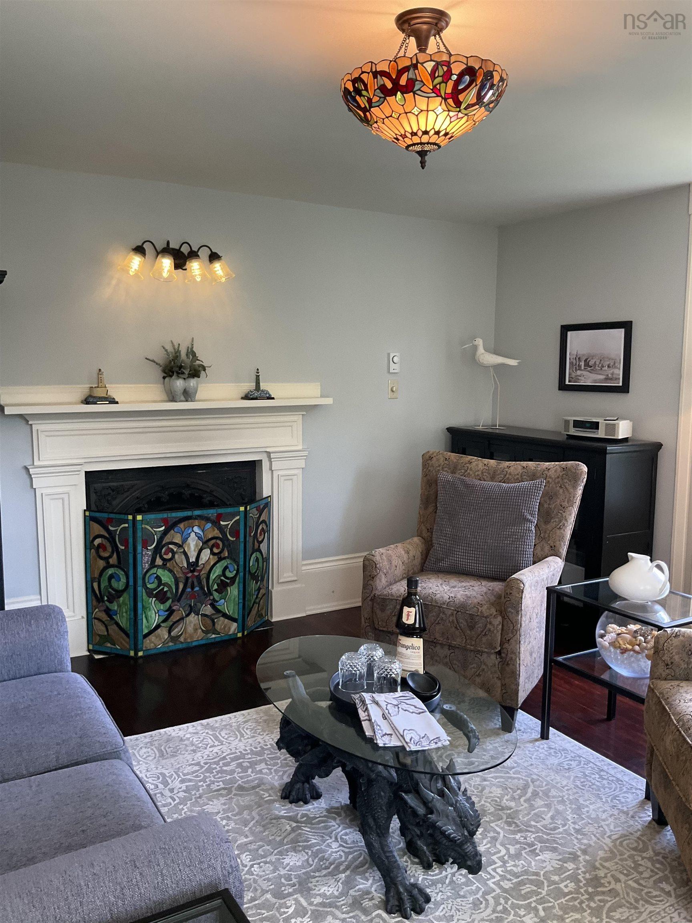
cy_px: 462
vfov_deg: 61.7
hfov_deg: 48.2
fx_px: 773
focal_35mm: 29
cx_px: 346
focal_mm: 3
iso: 100
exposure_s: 1/60
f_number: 1.8
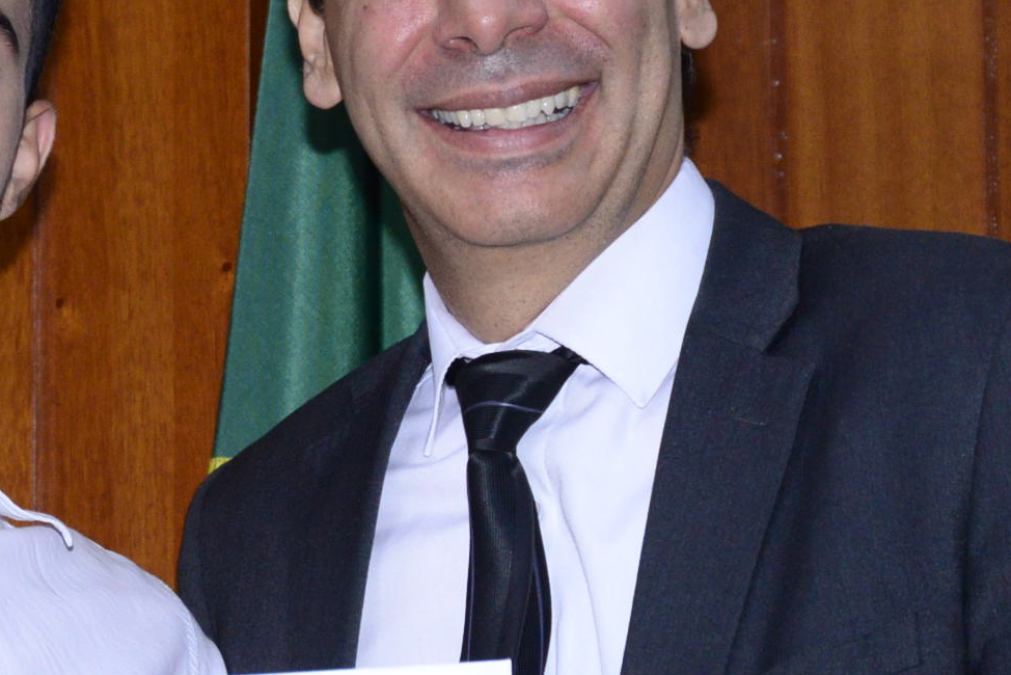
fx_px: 6770
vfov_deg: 5.7
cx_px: 144
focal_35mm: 241
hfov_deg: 8.5
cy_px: 502
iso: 2500
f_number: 6.3
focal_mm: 78
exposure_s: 1/125
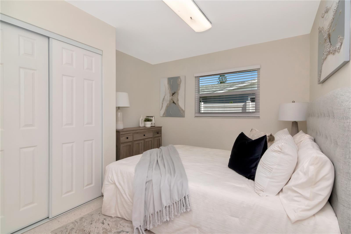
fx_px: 161
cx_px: 176
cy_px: 117
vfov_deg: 72.0
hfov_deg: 95.0
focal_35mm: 16
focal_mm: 11
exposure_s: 1/200
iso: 800
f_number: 16
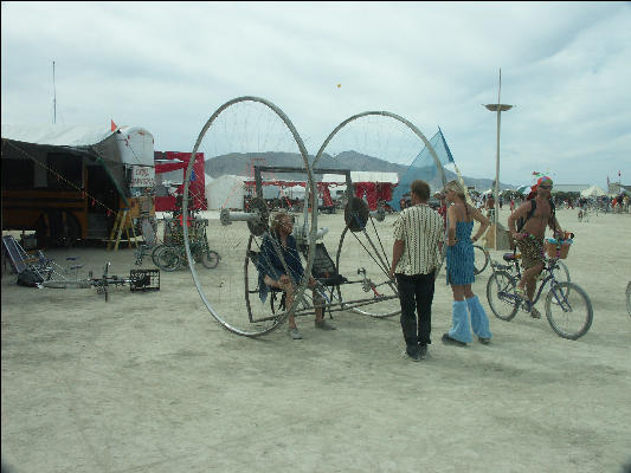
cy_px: 236
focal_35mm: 35
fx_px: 638
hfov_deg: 52.6
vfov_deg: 40.7
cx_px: 316
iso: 100
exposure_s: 1/500
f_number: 9
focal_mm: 9.03
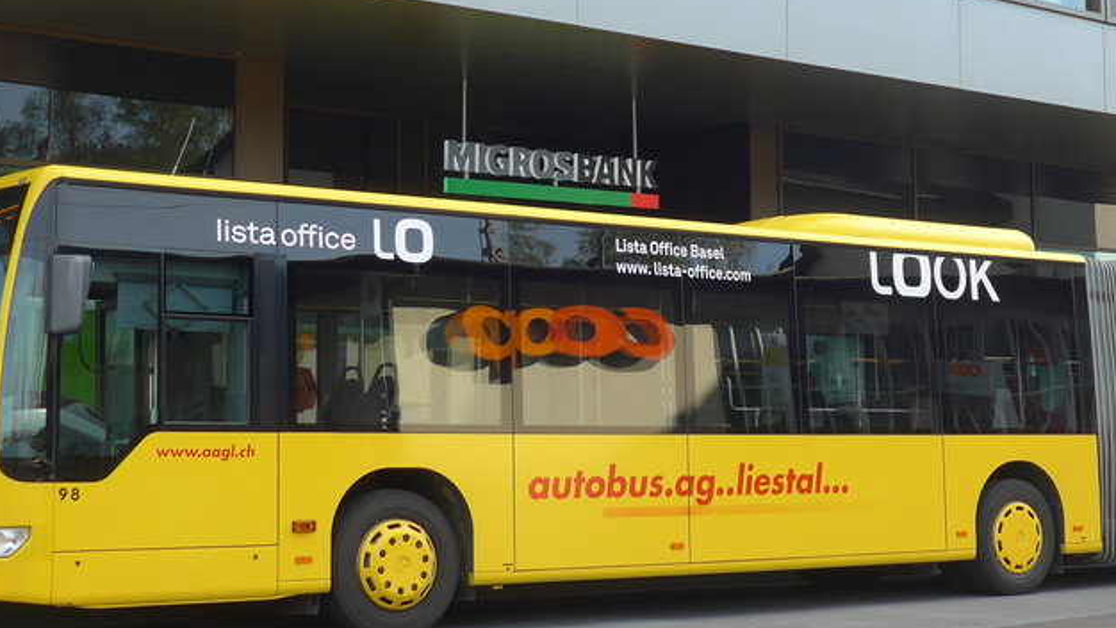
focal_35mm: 71
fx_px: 2101
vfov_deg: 16.9
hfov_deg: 29.6
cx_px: 717
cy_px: 180
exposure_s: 1/250
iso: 80
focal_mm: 7
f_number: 2.8
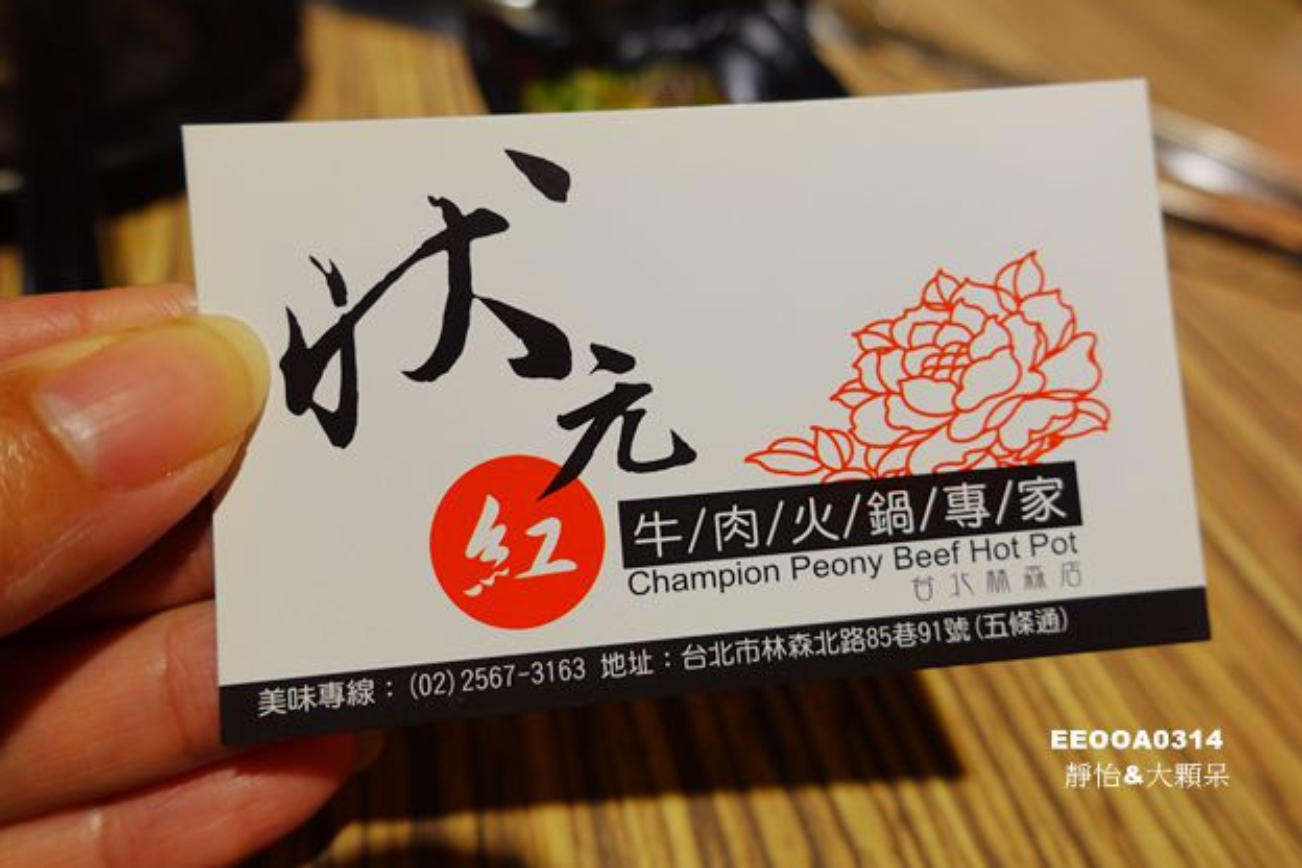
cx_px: 672
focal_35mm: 25
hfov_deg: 71.5
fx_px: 904
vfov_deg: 51.3
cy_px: 427
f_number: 2.8
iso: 125
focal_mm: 8.8
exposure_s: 1/80
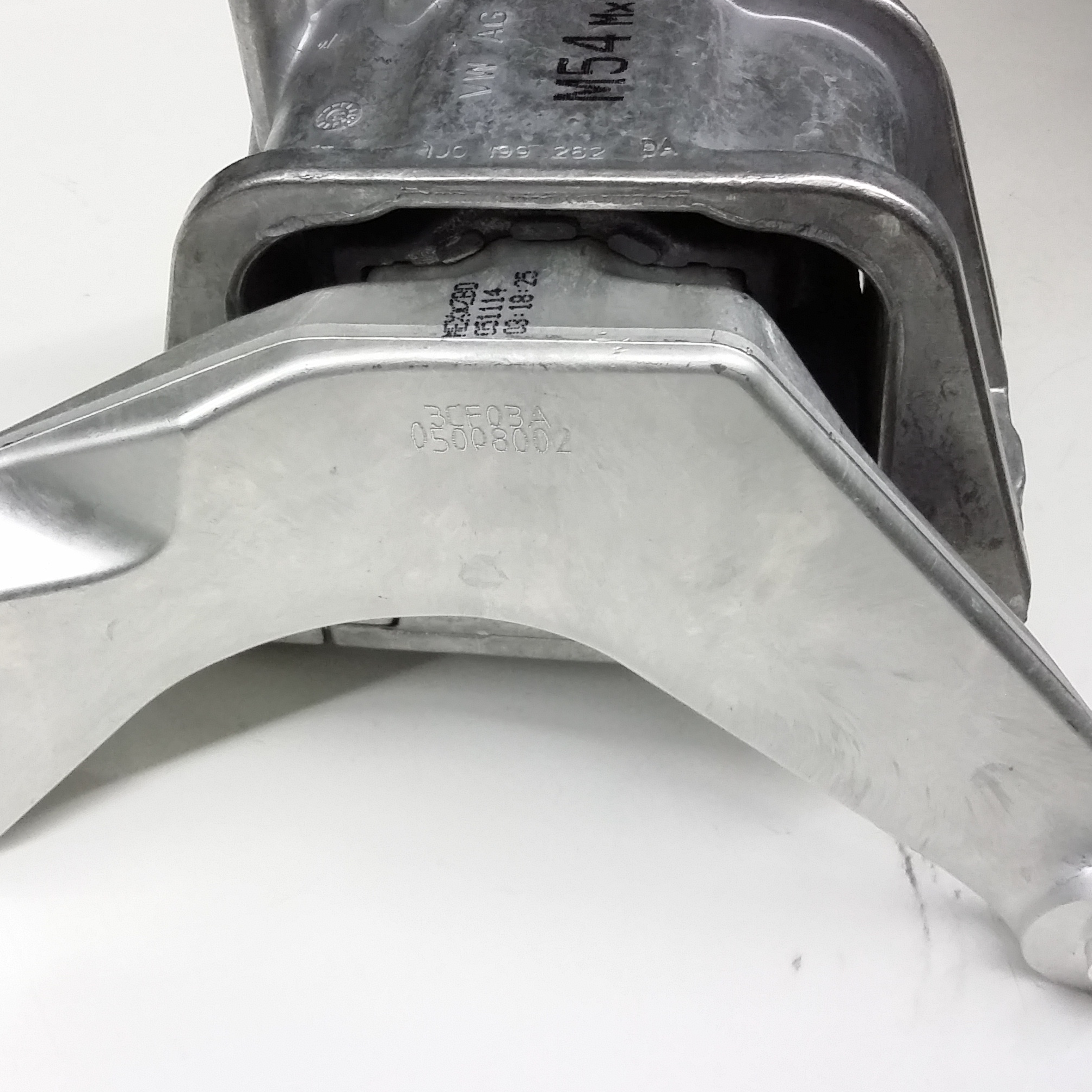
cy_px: 485
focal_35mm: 46
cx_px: 443
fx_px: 1642
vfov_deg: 36.7
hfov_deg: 36.7
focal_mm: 3.4
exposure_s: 1/15
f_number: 2.4
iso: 200
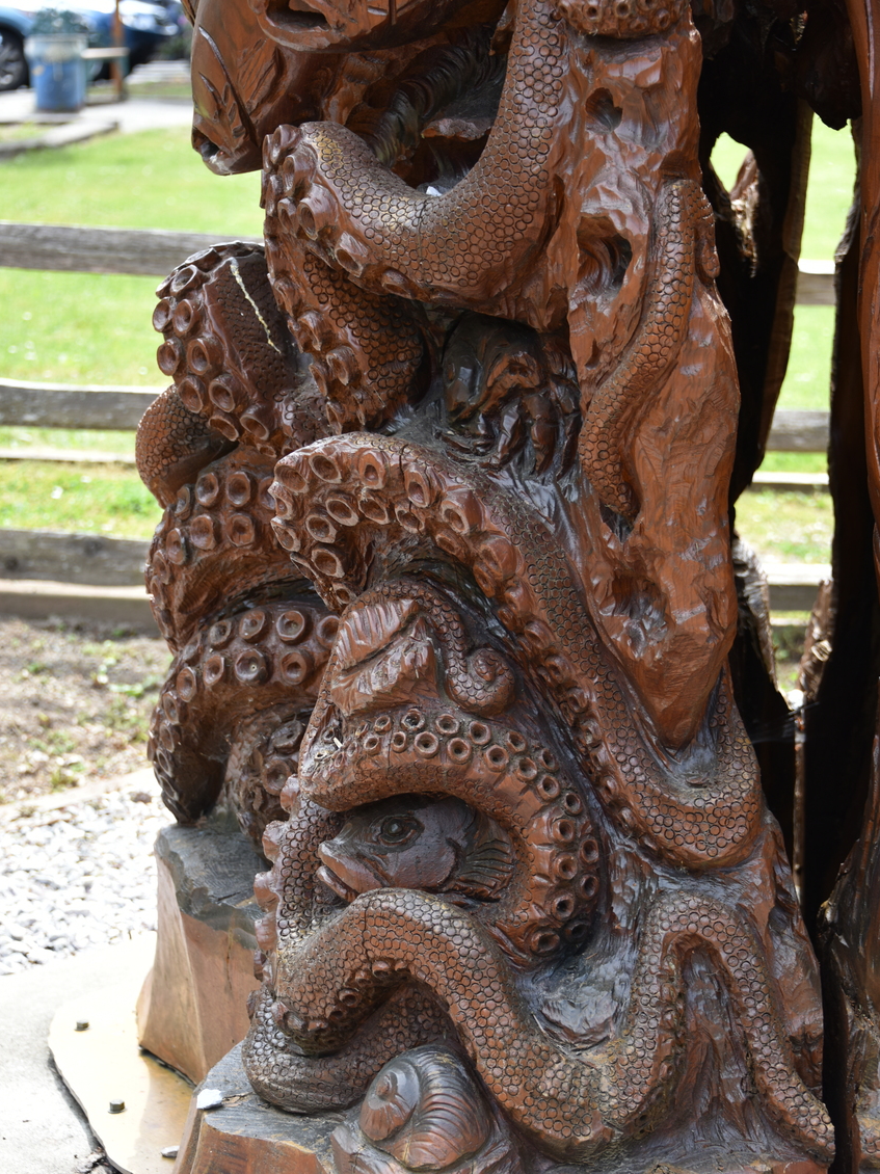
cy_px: 624
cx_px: 437
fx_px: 2882
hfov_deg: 17.4
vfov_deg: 23.0
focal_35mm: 85
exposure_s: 1/160
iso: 180
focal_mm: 78
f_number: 5
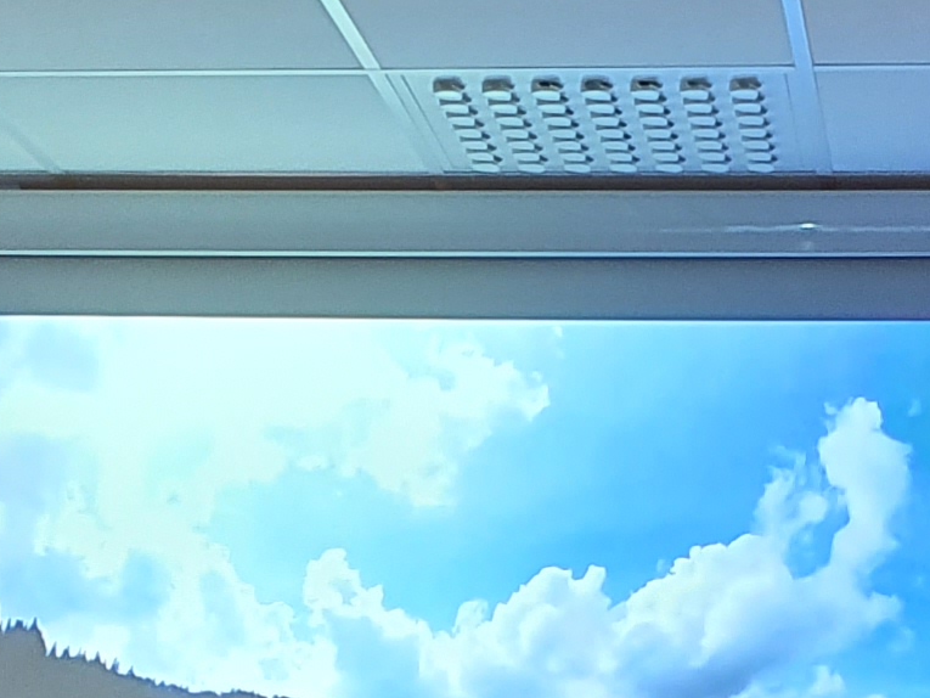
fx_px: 3681
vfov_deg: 10.0
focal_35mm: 137
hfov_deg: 14.4
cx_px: 643
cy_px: 1409
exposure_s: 1/50
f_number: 2.4
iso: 250
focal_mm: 4.3
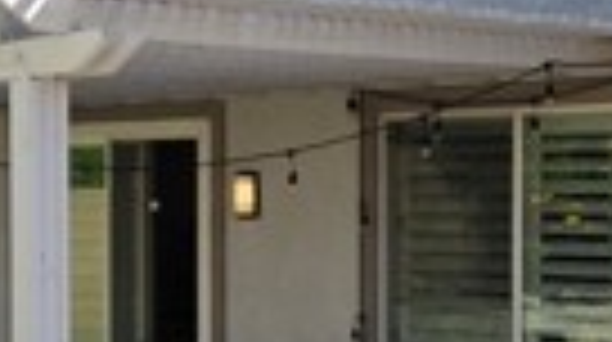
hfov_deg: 18.1
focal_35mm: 118
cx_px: 166
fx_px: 1912
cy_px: 180
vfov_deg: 10.2
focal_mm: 6.3
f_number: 1.7
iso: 80
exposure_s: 1/4650
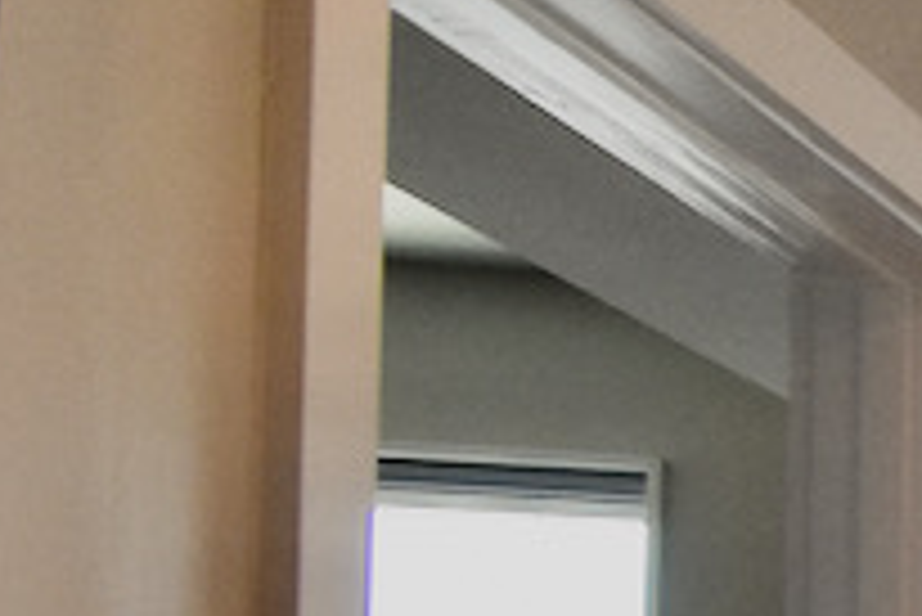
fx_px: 2643
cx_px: 2762
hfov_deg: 11.4
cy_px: 1066
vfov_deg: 12.3
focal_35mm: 103
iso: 800
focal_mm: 11
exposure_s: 1/125
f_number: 5.6
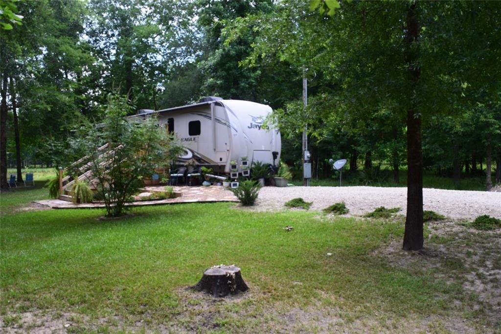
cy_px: 167
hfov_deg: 61.9
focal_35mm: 30
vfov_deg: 43.6
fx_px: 417
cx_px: 250
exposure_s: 1/125
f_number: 9
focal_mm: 20
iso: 400
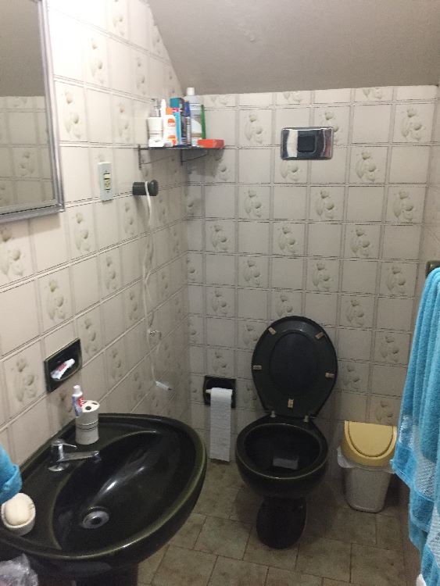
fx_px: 491
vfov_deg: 61.6
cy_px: 293
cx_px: 220
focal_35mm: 29
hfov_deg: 48.3
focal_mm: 4.15
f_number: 2.2
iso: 250
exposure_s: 1/17
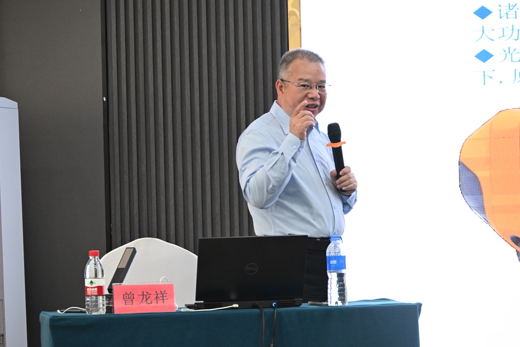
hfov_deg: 13.2
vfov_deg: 8.9
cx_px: 260
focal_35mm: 155
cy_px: 174
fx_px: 2239
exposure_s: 1/100
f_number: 6.3
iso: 5600
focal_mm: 155
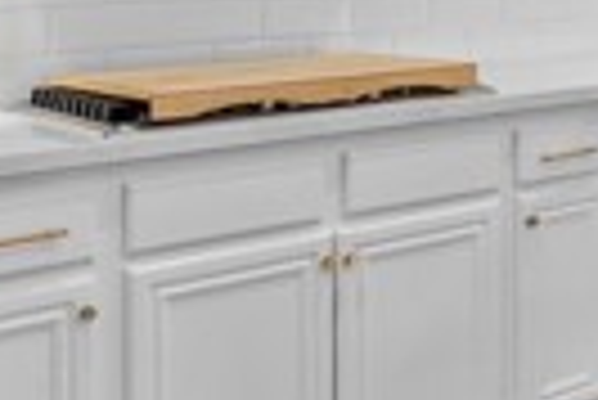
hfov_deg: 23.6
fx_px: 1280
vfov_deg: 17.2
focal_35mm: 77
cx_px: 751
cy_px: -34
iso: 1600
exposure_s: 1/8
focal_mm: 16
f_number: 8
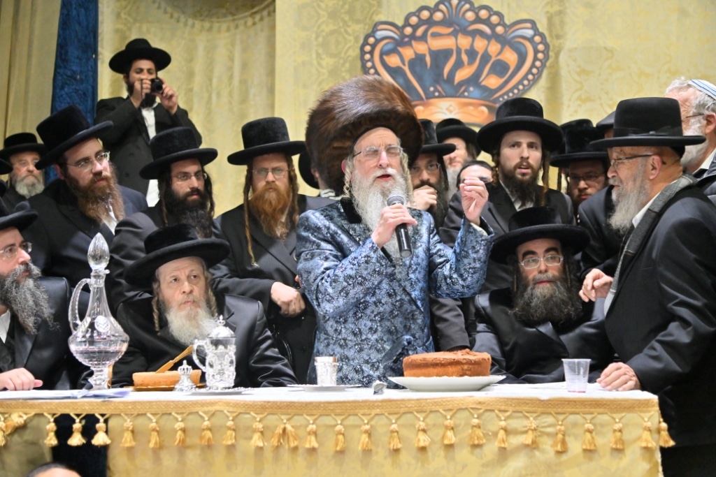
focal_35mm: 55
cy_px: 238
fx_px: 1094
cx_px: 358
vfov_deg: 24.6
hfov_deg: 36.2
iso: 2500
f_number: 4
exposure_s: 1/400
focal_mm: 55
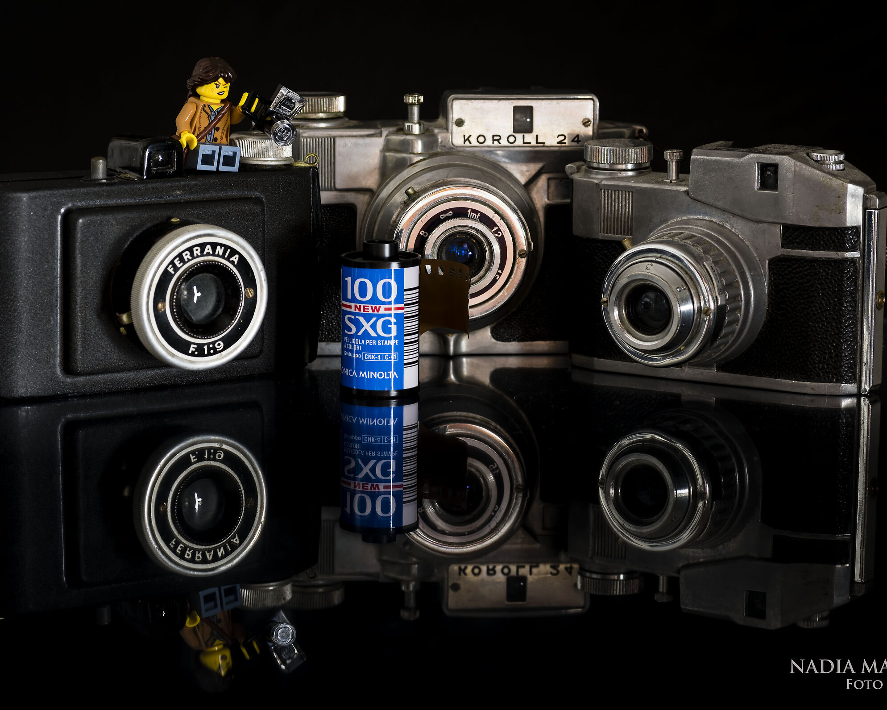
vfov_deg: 15.1
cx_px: 424
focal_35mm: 102
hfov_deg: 18.8
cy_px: 354
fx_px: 2678
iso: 100
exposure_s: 2
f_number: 13
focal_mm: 90
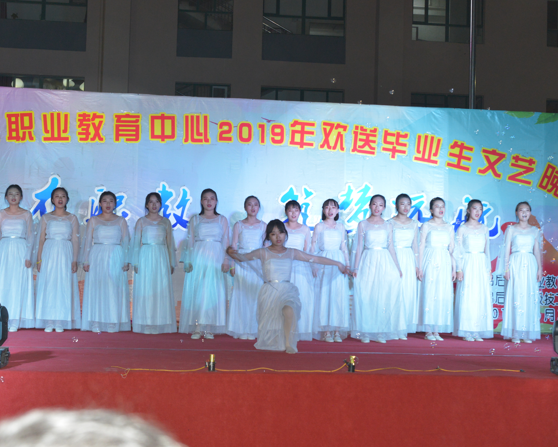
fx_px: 1024
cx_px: 250
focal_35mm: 62
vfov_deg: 24.6
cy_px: 224
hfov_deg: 30.5
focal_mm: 55
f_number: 7.1
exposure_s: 1/60
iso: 3200
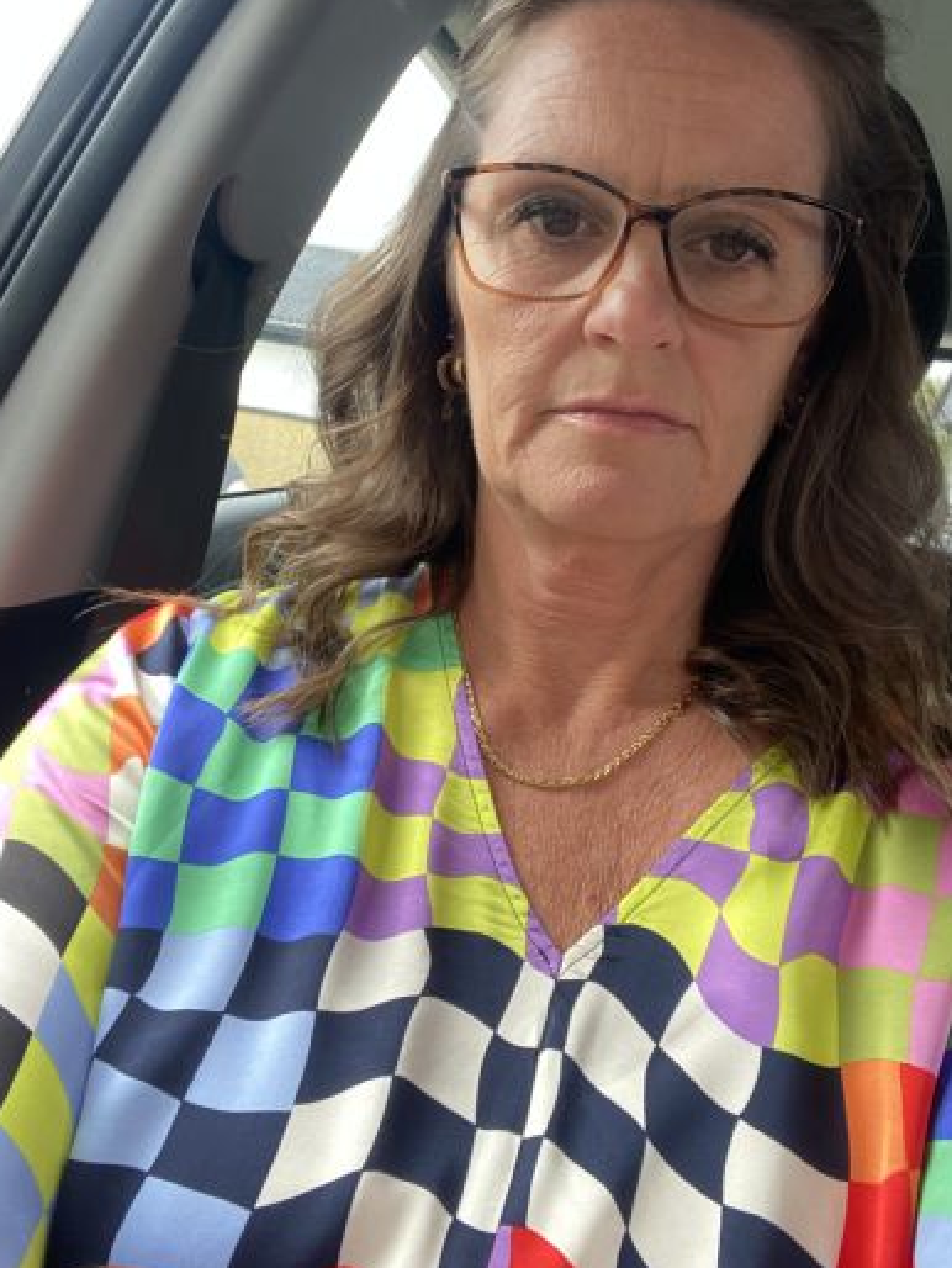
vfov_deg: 52.5
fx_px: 1282
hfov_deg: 40.7
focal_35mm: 35
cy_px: 558
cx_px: 496
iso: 100
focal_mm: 2.71
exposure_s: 1/122
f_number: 2.2
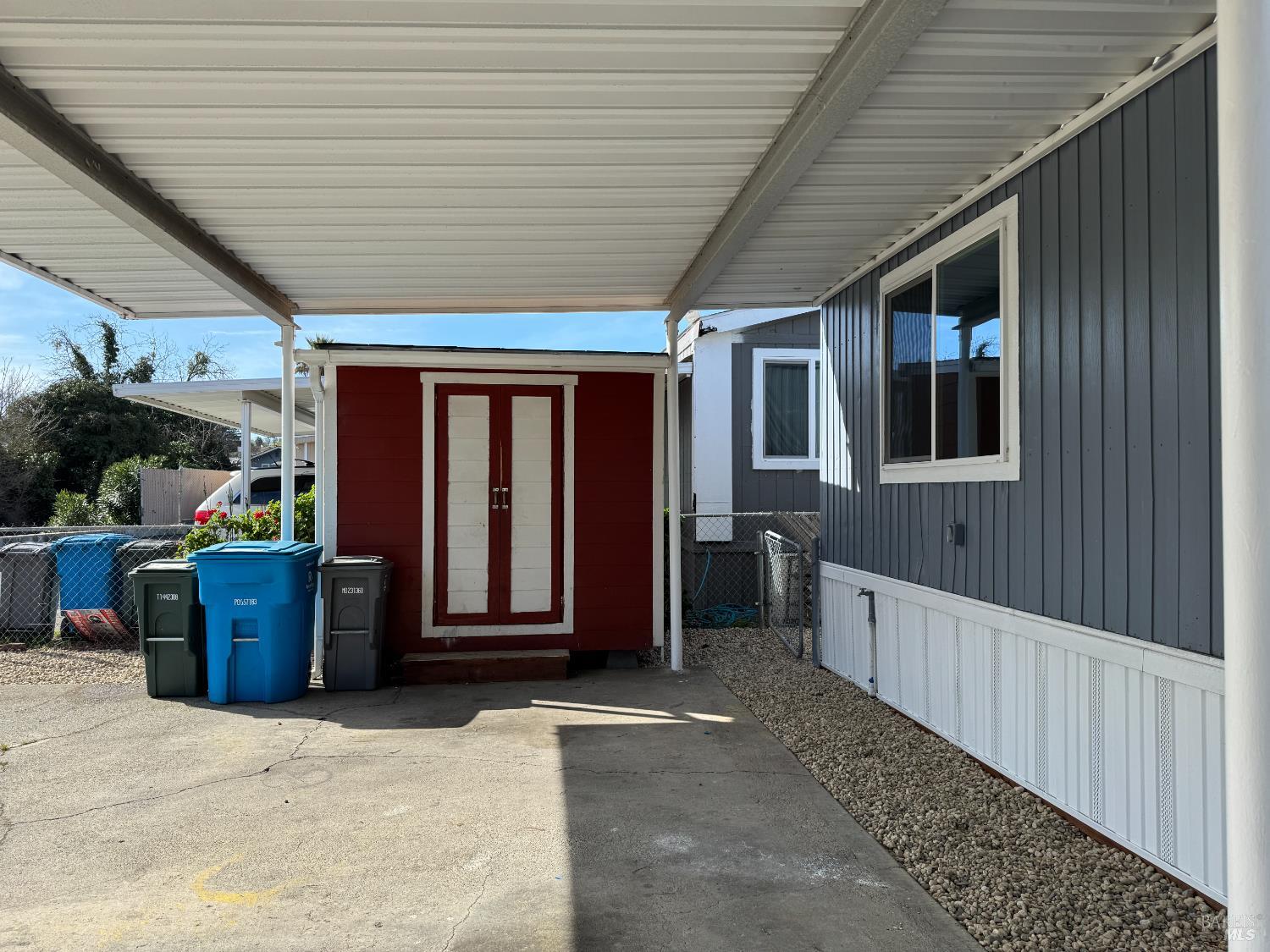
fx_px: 881
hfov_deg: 71.6
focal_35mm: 24
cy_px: 476
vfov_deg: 56.8
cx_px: 635
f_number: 1.78
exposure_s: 1/1923
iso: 80
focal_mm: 6.76
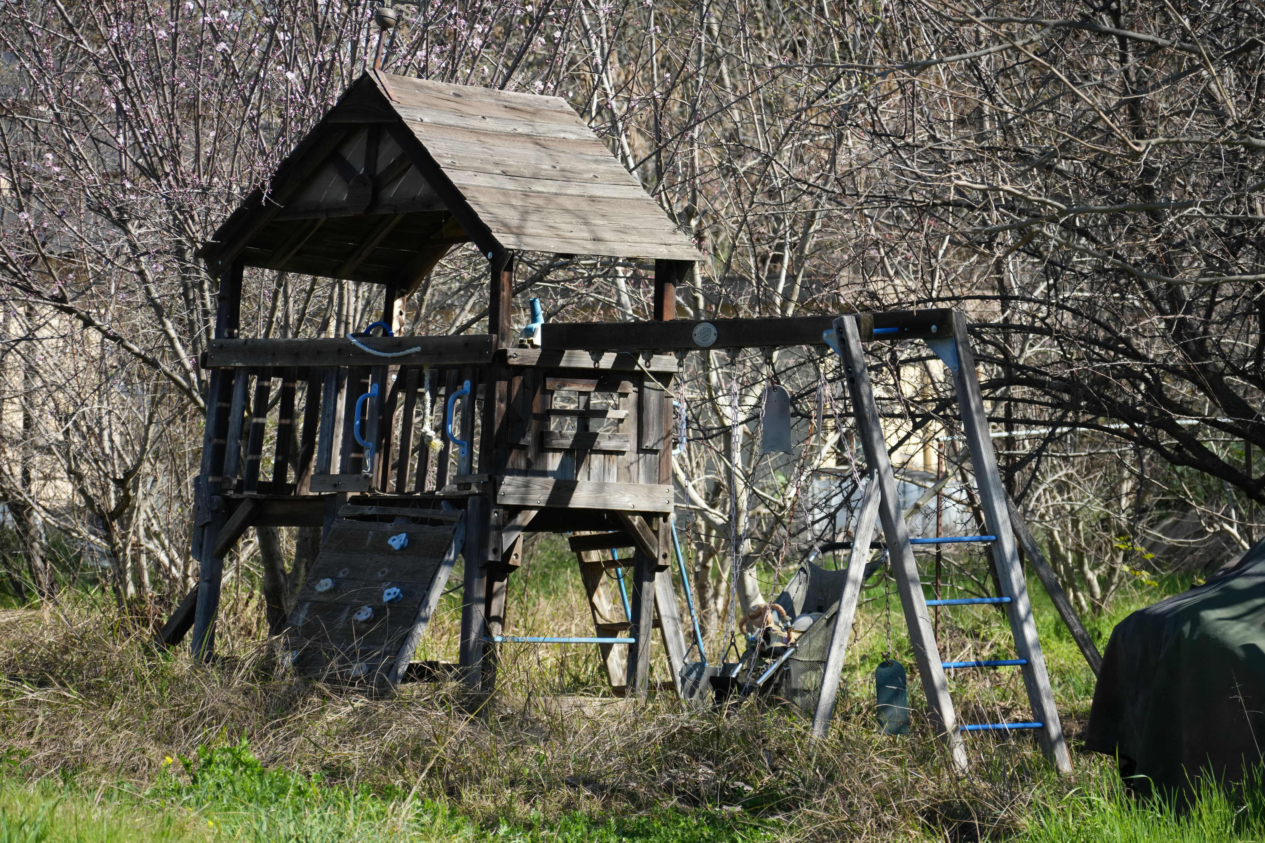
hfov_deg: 9.9
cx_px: 632
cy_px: 422
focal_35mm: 207
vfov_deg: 6.6
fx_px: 7273
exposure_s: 1/800
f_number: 7.1
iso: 640
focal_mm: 207
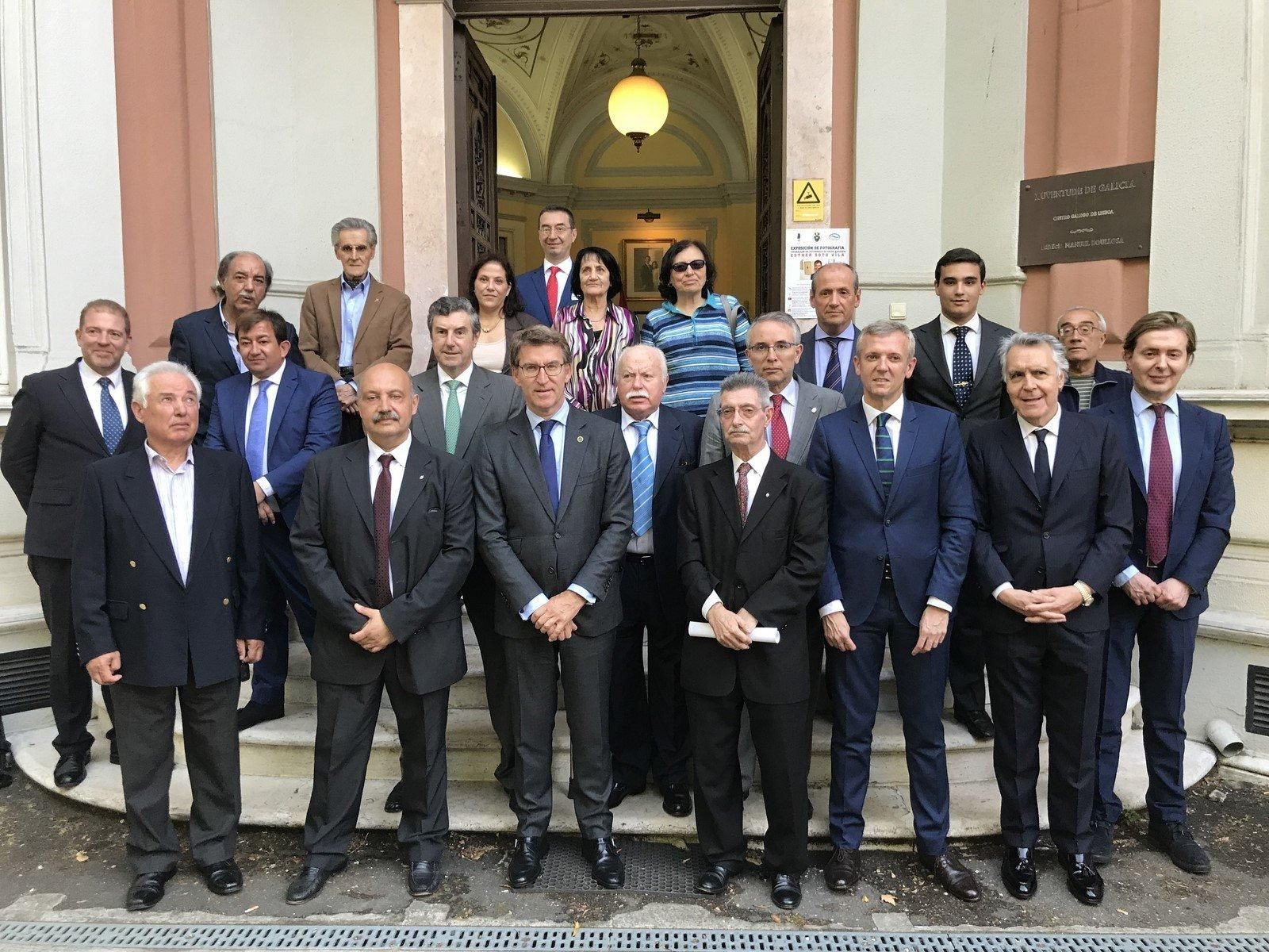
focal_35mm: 28
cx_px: 634
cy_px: 476
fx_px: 1026
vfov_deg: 49.7
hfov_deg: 63.4
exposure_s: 1/33
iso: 25
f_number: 1.8
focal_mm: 3.99
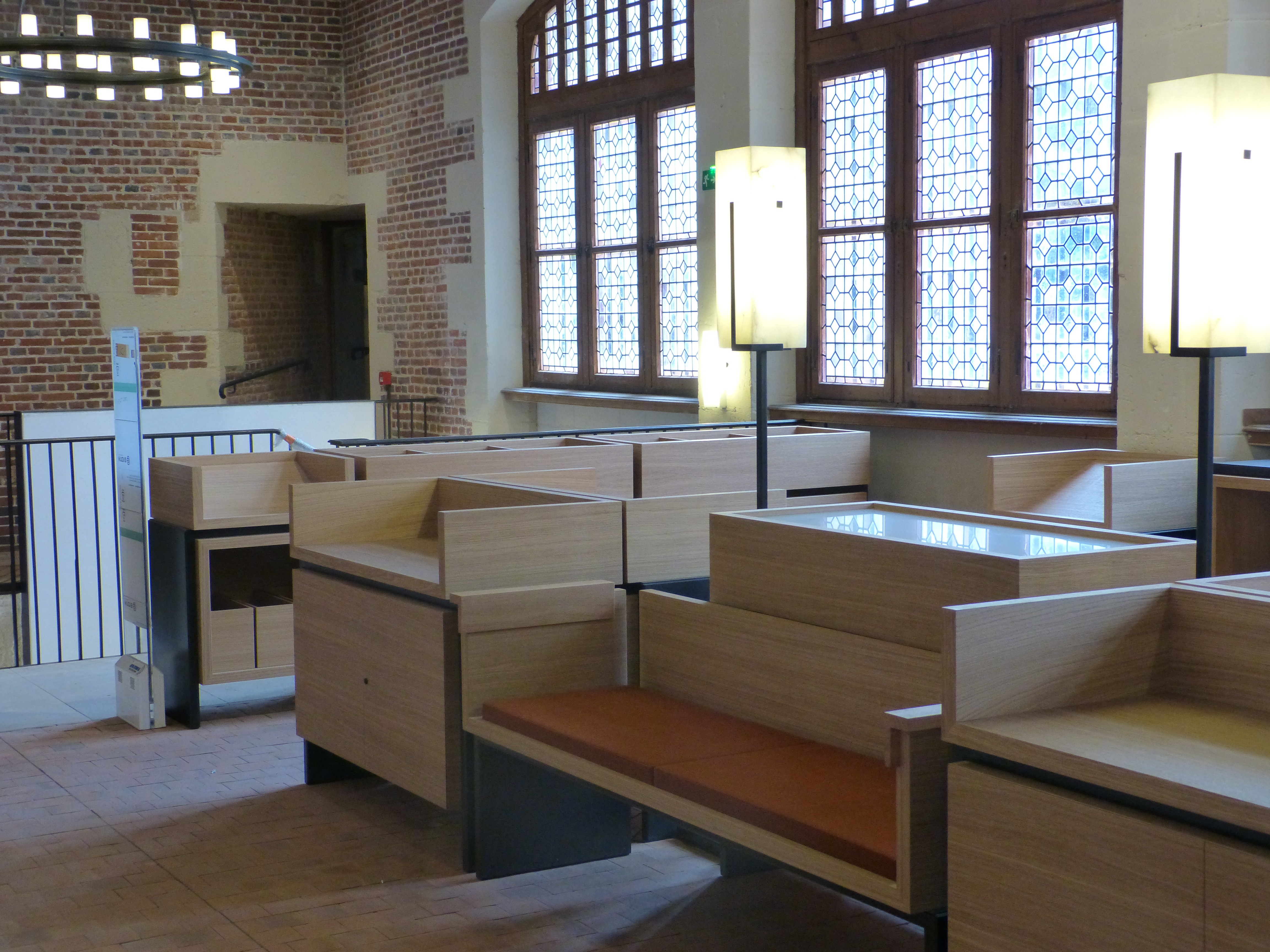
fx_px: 1834
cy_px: 476
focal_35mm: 50
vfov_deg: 29.1
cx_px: 635
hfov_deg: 38.2
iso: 400
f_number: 3.2
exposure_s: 1/40
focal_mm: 9
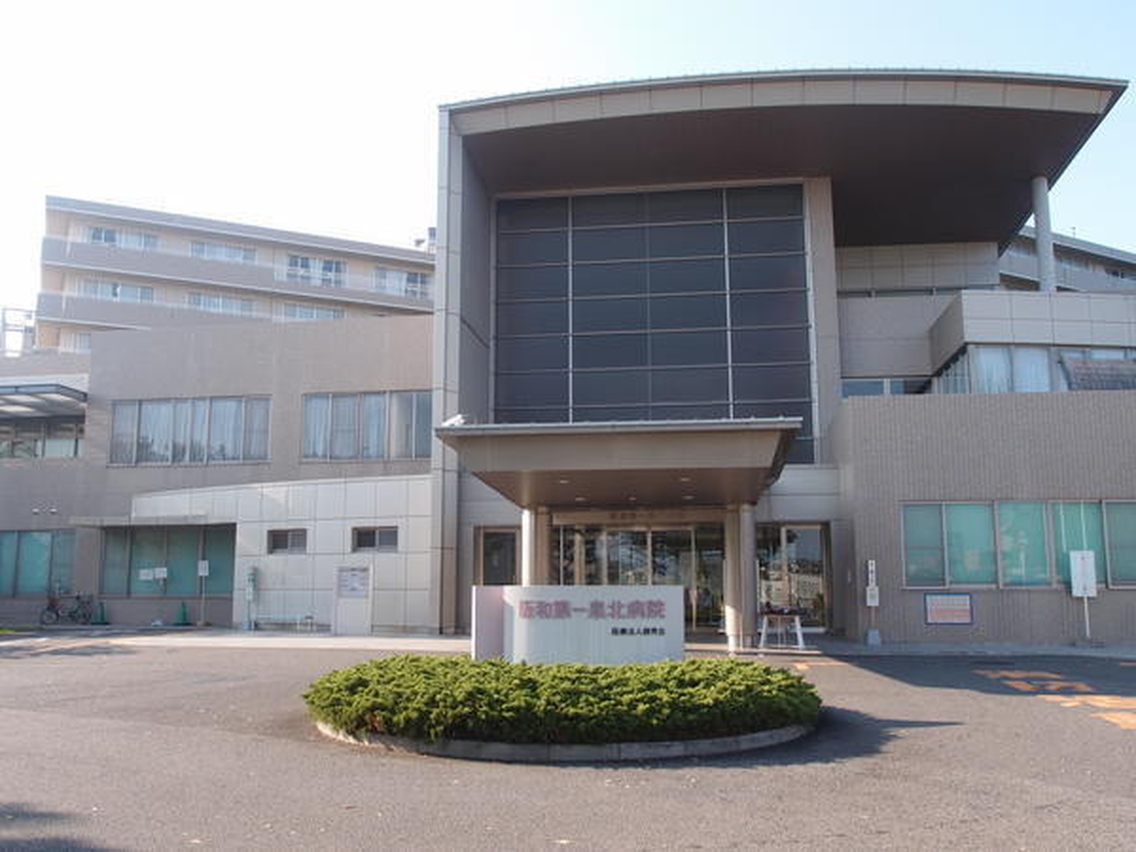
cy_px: 426
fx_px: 985
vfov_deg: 46.8
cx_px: 568
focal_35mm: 30
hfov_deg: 60.0
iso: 100
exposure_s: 1/400
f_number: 2.8
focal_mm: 6.48
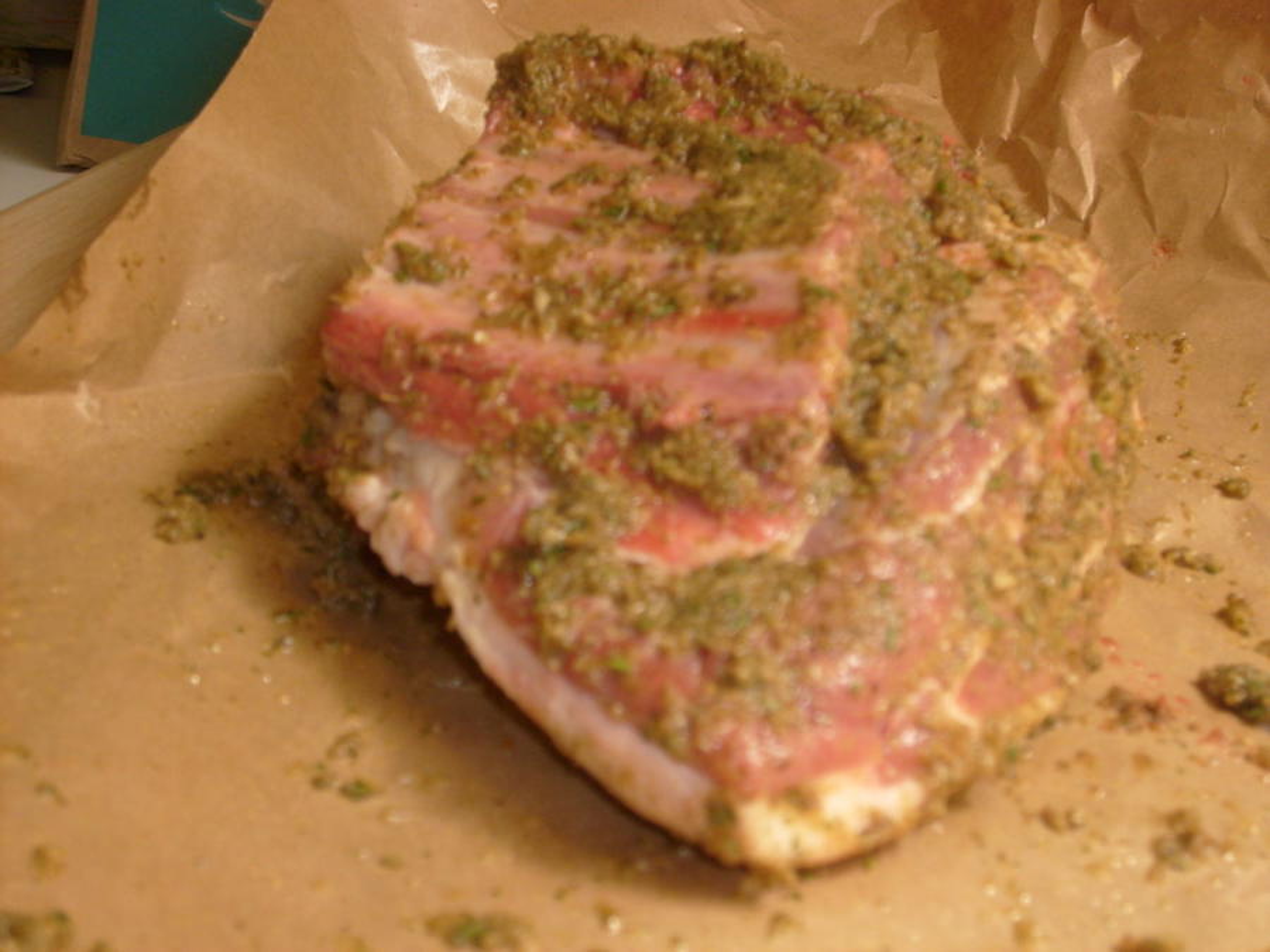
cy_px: 476
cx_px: 635
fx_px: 1908
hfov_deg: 36.8
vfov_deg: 28.0
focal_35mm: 52
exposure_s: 1/15
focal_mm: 8.7
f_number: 3.3
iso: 80
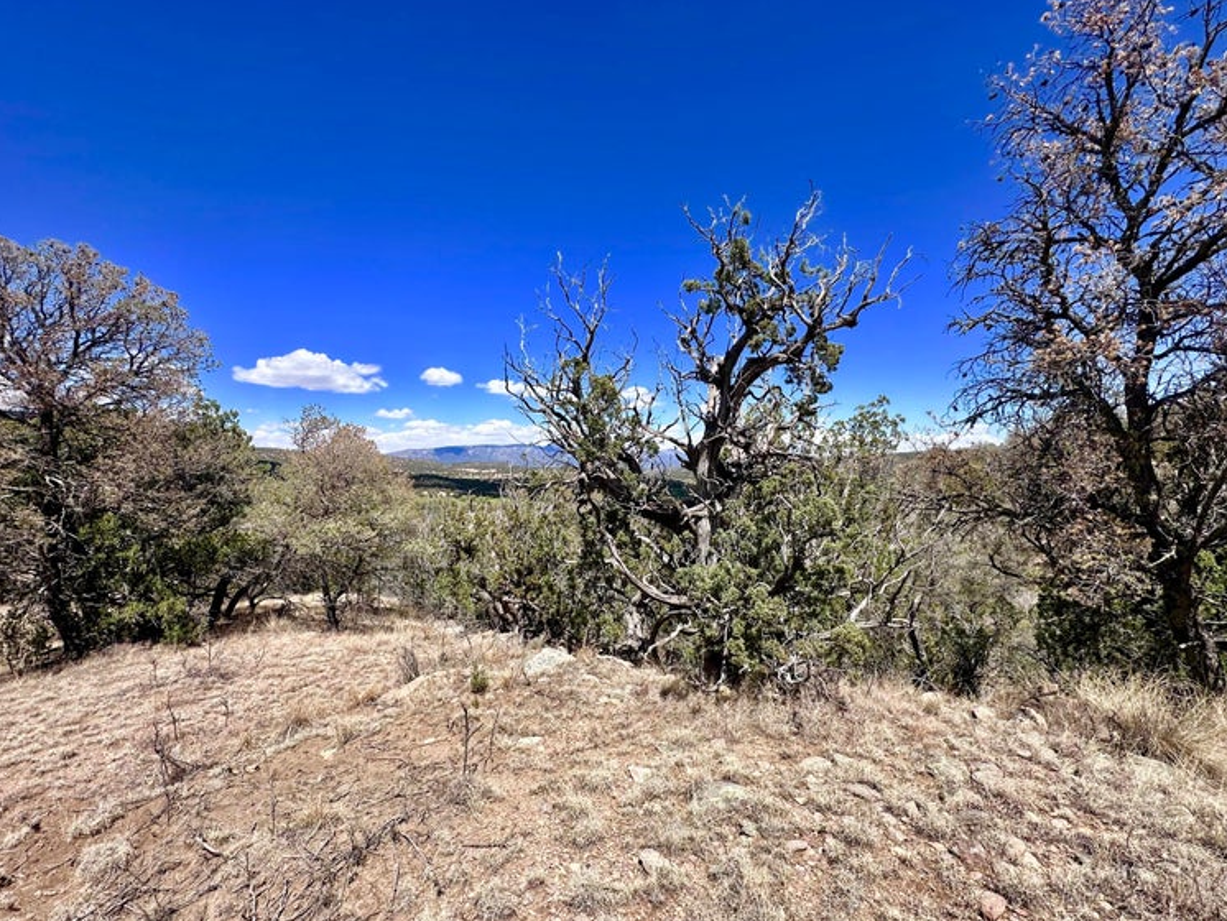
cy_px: 521
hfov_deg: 94.5
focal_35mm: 16
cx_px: 616
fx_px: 567
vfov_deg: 77.7
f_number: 2.2
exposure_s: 1/2092
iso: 40
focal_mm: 2.22
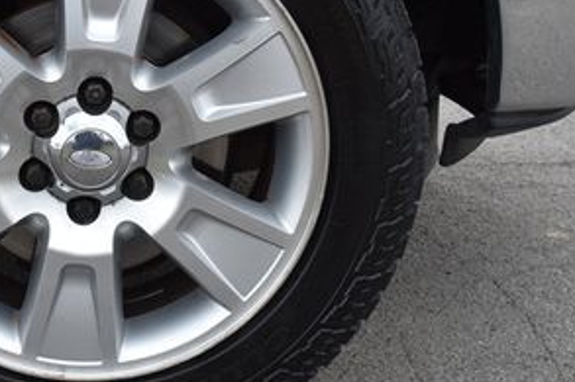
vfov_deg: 22.8
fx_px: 942
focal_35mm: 59
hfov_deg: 33.0
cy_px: 97
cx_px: 114
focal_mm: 18
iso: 320
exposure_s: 1/250
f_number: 5.6
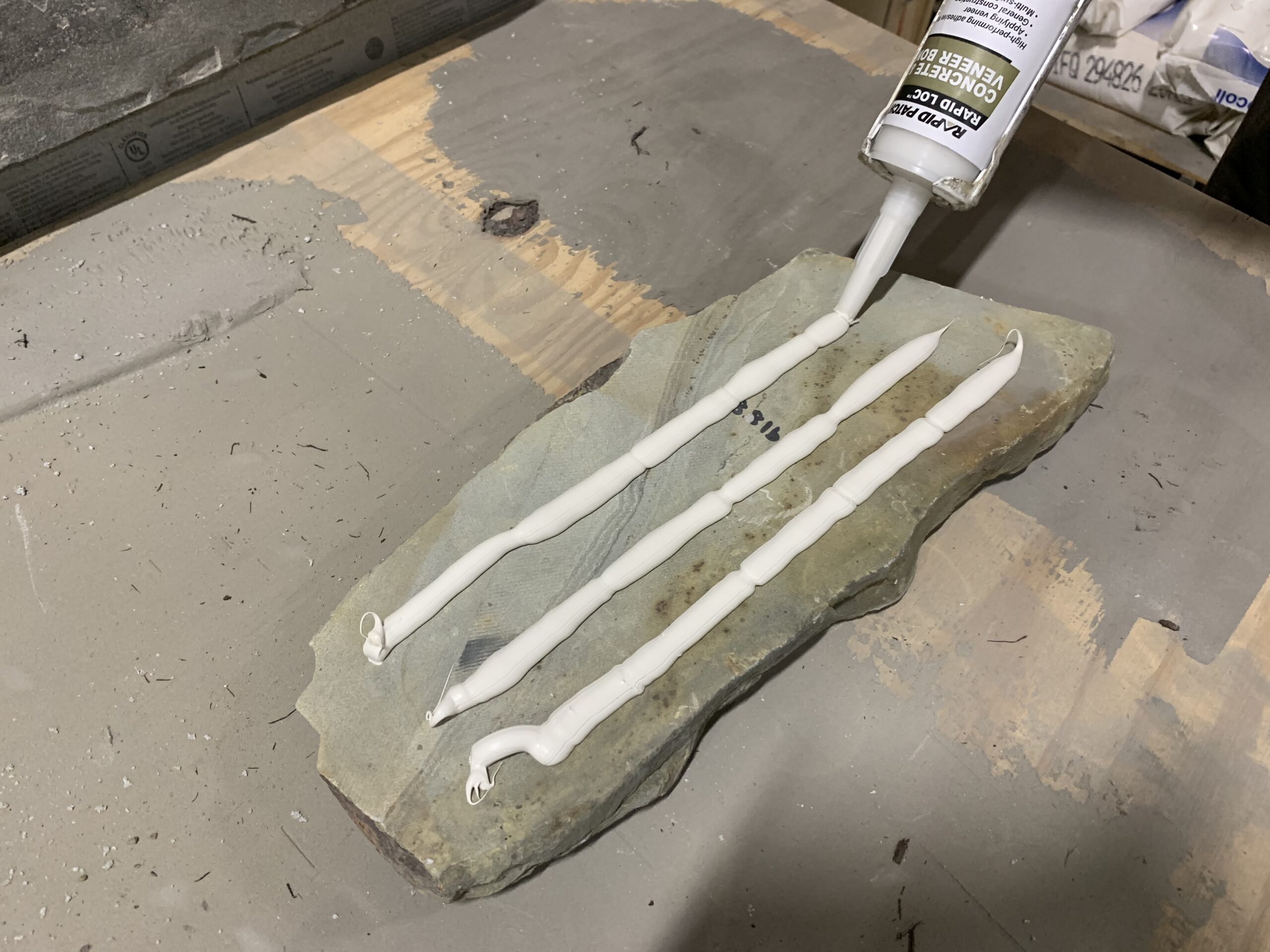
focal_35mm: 26
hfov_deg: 67.3
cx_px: 635
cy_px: 476
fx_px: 954
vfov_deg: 53.1
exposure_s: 1/60
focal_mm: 4.25
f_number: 1.8
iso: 200
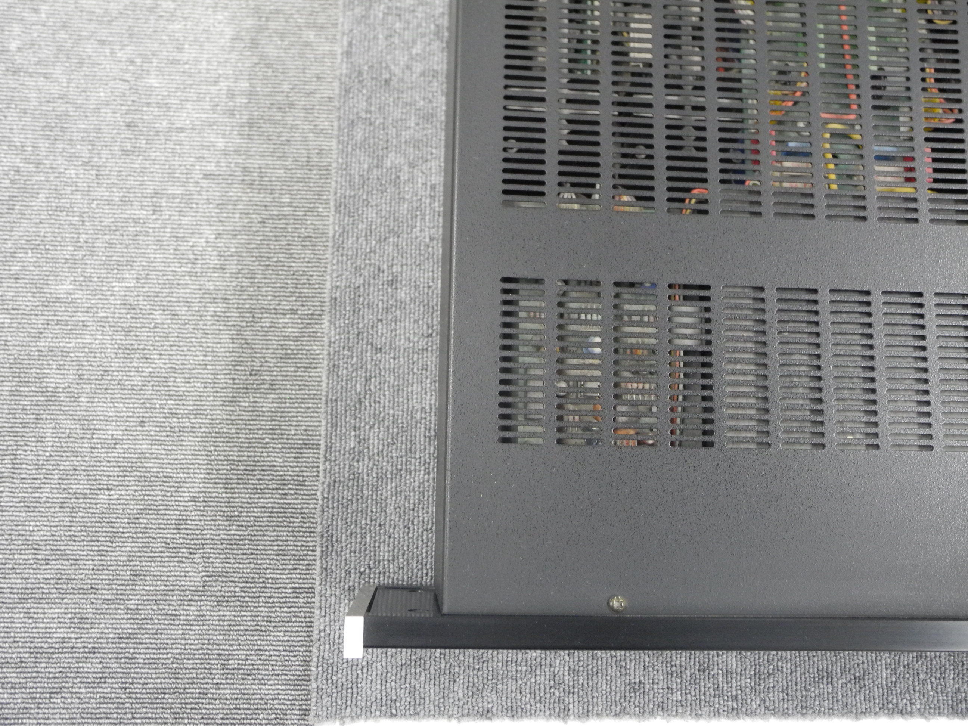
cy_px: 363
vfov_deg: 40.7
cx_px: 484
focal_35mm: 35
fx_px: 979
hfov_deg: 52.6
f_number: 3.2
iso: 400
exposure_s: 1/30
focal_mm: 7.4
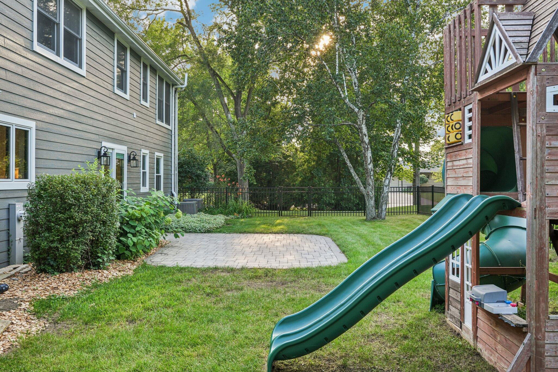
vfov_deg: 41.7
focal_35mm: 32
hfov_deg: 59.5
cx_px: 279
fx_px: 488
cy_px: 186
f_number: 8
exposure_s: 1/40
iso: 320
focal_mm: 31.5
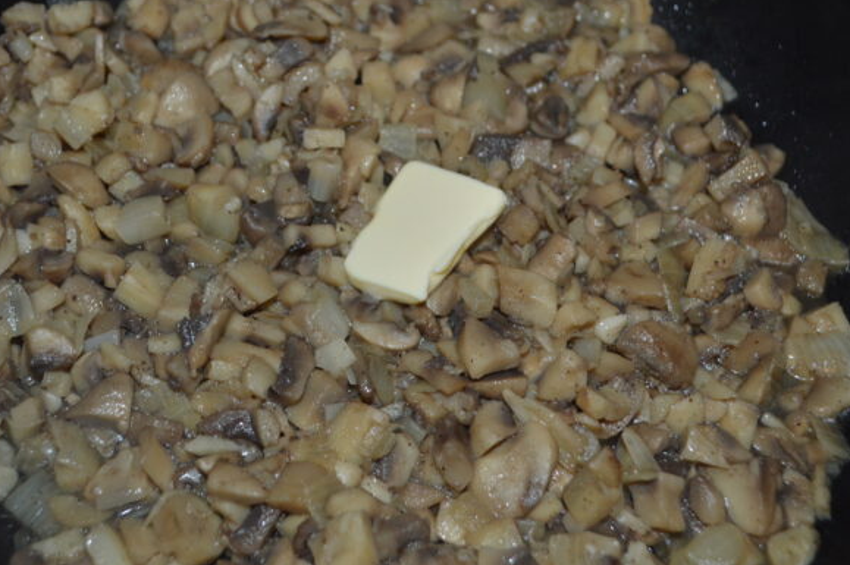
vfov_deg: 25.7
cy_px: 263
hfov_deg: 37.7
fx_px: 1241
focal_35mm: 53
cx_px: 357
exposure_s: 1/60
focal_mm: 29
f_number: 4.5
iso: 400
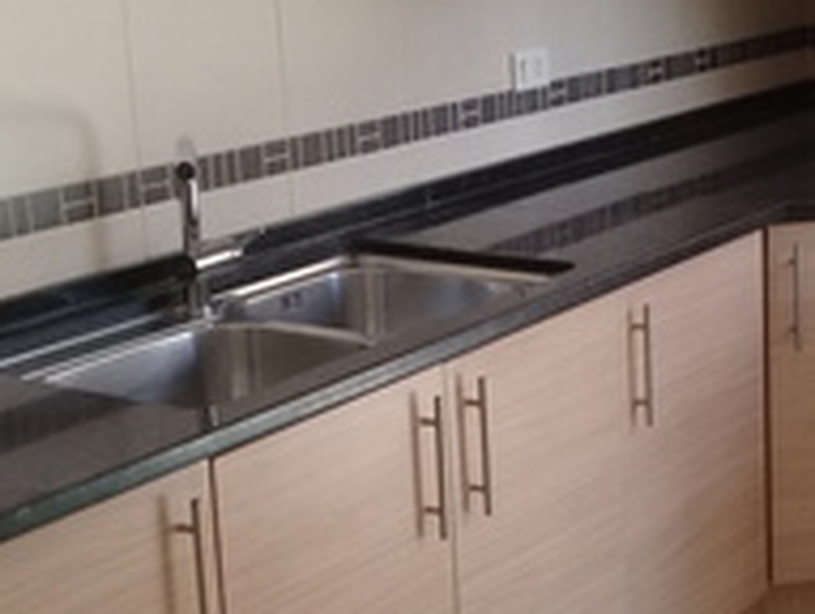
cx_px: 617
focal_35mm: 74
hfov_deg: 25.9
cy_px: 279
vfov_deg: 20.0
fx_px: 1746
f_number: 2.2
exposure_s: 1/50
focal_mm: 3.3
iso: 64
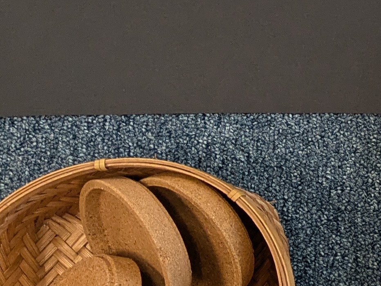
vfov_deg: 11.9
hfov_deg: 13.8
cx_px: 723
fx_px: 1366
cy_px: 34
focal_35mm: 124
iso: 64
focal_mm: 5.43
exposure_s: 1/100
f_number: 1.89
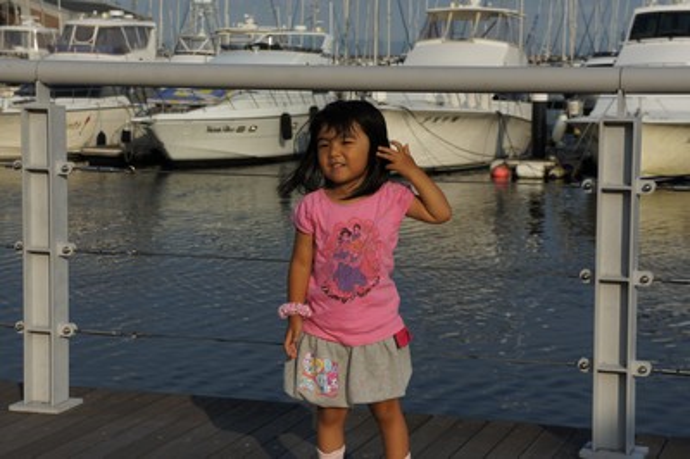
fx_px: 1580
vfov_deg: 16.5
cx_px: 345
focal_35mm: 82
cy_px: 230
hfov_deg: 24.6
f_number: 9
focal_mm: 55
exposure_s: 1/800
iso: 200
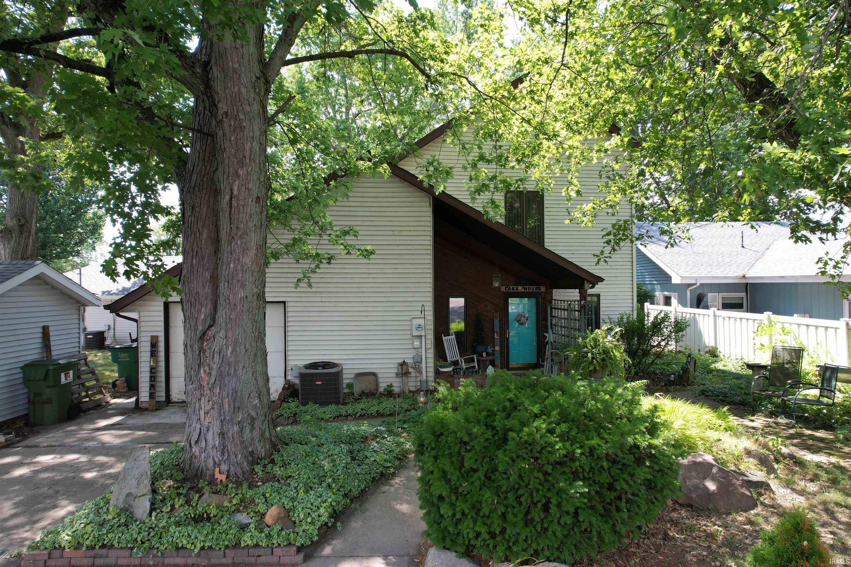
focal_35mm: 22
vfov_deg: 57.2
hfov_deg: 78.6
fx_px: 520
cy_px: 284
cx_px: 426
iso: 100
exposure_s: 1/320
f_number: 2.8
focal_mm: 8.38
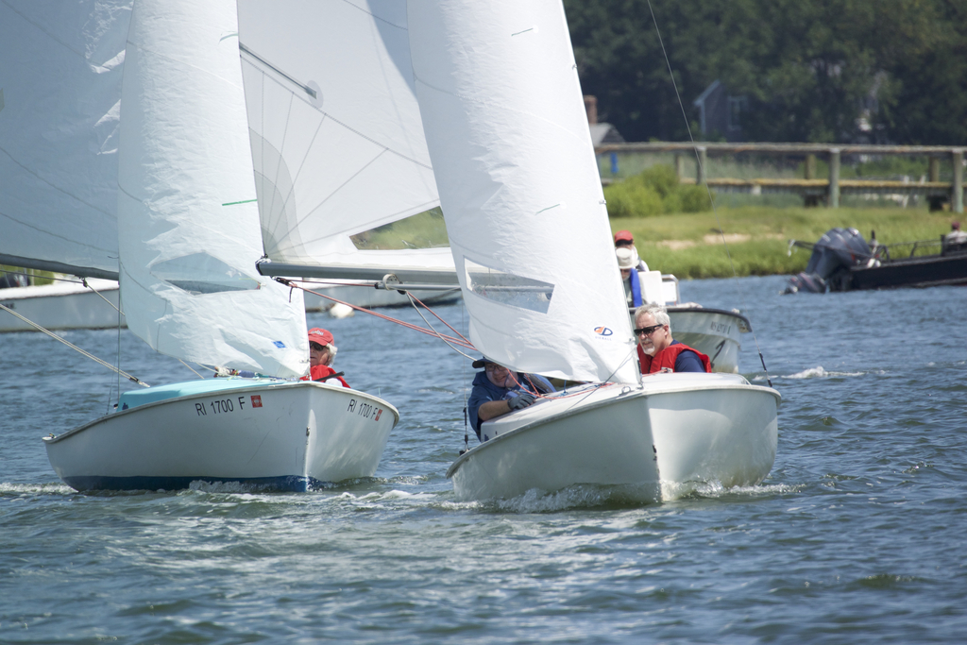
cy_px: 322
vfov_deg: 1.7
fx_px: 21759
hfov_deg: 2.5
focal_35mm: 810
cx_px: 484
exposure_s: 1/640
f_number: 5.6
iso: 160
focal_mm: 300
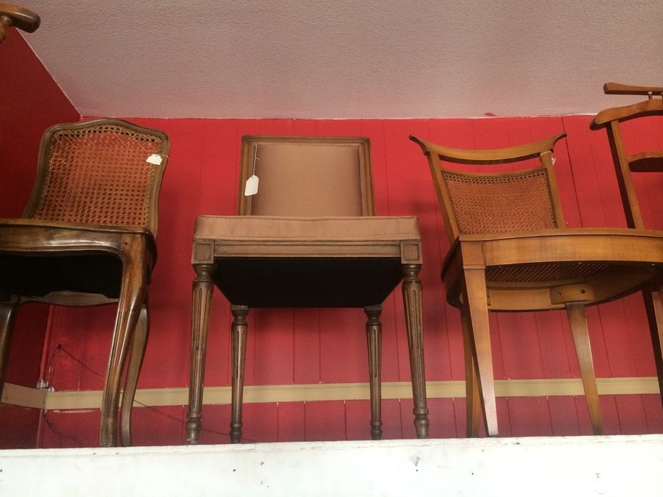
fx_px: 575
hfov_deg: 60.0
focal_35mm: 30
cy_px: 248
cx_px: 332
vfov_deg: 46.8
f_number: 2.2
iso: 160
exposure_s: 1/30
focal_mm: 4.12
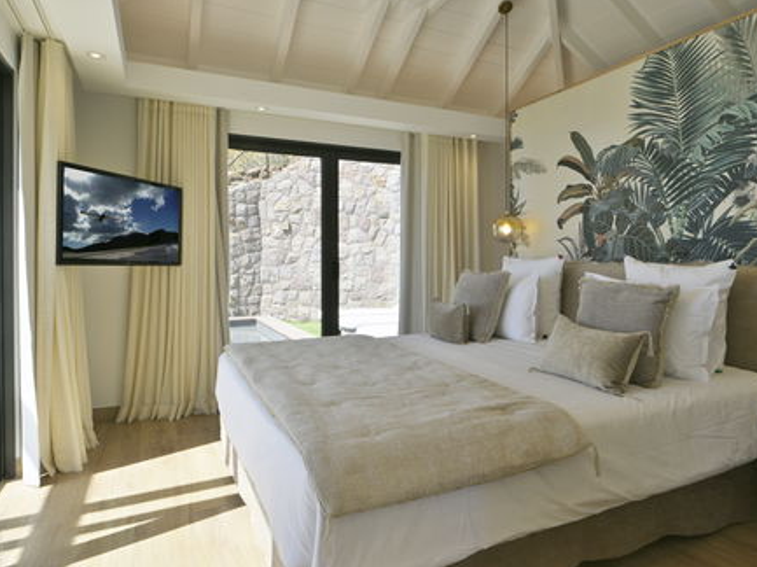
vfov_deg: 56.7
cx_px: 467
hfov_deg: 70.6
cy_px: 310
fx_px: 524
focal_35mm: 24
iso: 320
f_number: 14
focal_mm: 20
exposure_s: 1/40
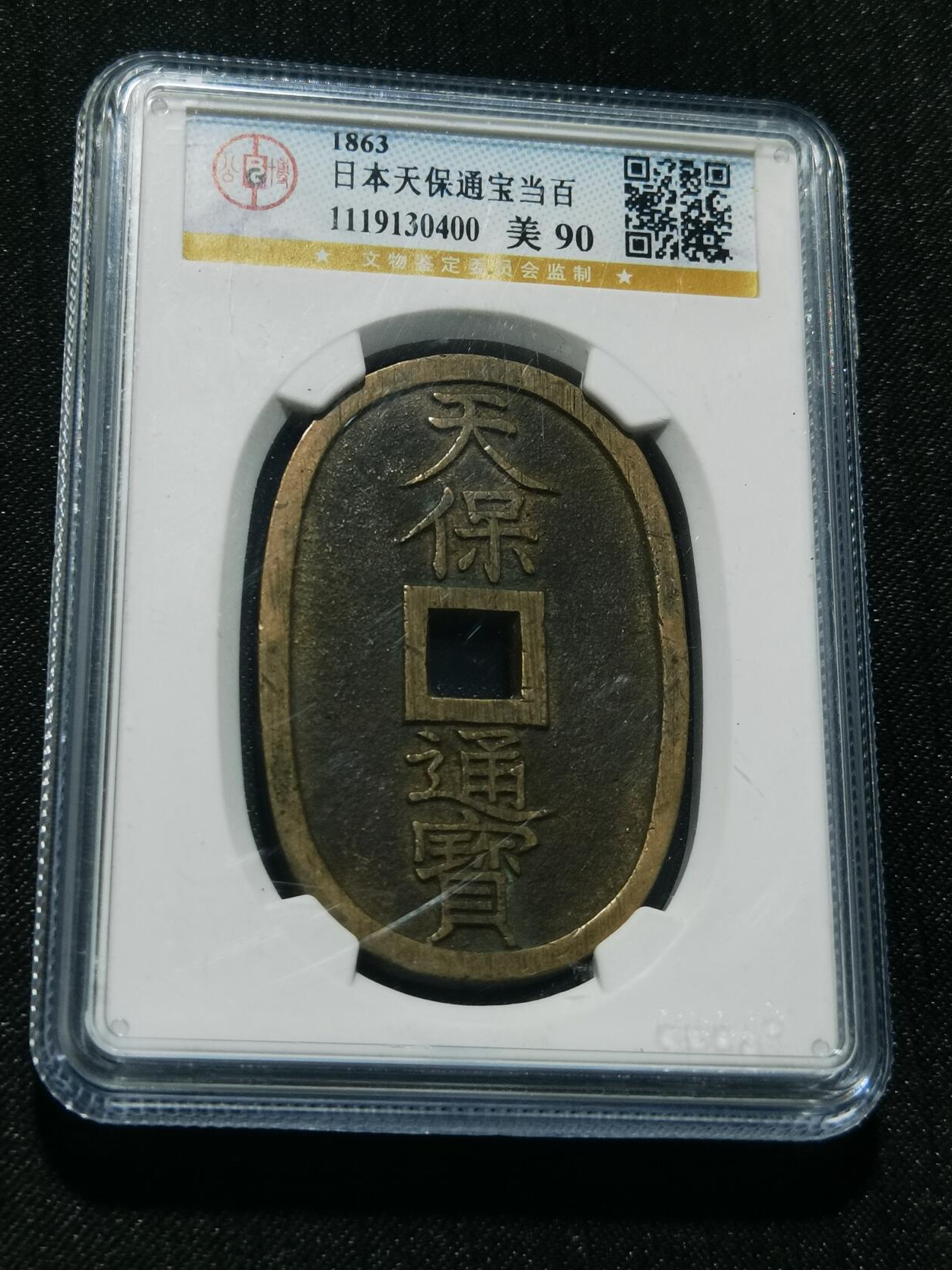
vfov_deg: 28.6
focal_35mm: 68
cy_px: 592
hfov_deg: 21.6
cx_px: 445
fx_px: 2493
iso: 80
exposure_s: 1/100
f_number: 1.9
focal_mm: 6.67
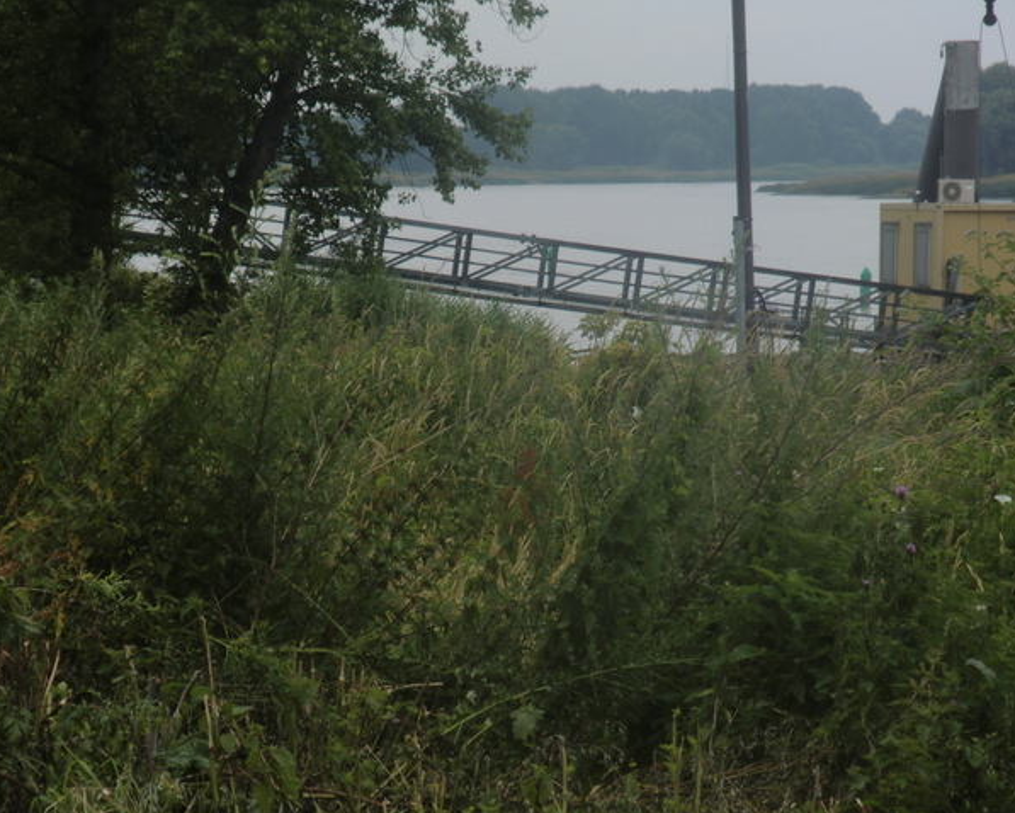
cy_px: 406
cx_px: 536
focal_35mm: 251
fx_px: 7543
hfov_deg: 7.7
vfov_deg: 6.2
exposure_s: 1/250
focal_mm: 43
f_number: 5.7
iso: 64
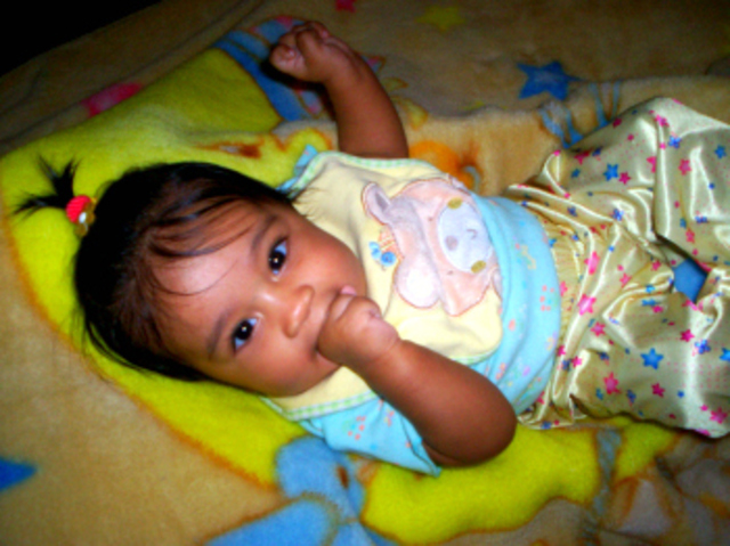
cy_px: 273
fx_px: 759
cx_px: 365
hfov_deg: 51.4
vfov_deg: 39.6
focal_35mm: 36
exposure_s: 1/64
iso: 140
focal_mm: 5.9
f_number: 4.5
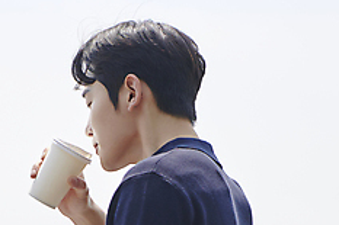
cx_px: 82
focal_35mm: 178
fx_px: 1675
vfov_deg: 7.7
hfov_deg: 11.5
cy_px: 247
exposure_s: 1/800
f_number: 4.5
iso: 160
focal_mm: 58
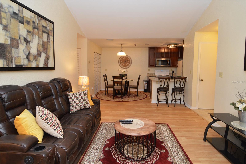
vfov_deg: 67.3
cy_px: 82
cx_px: 123
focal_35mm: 18
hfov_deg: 90.1
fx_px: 123
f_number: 4
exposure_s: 1/60
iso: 900
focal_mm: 12
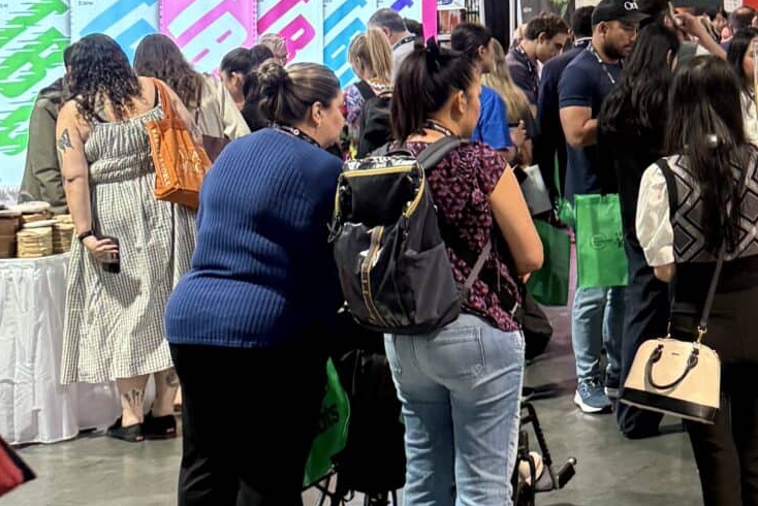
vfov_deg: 15.3
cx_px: 699
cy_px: -38
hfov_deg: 22.7
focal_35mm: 87
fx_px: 1832
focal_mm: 6.76
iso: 400
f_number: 1.78
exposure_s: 1/60
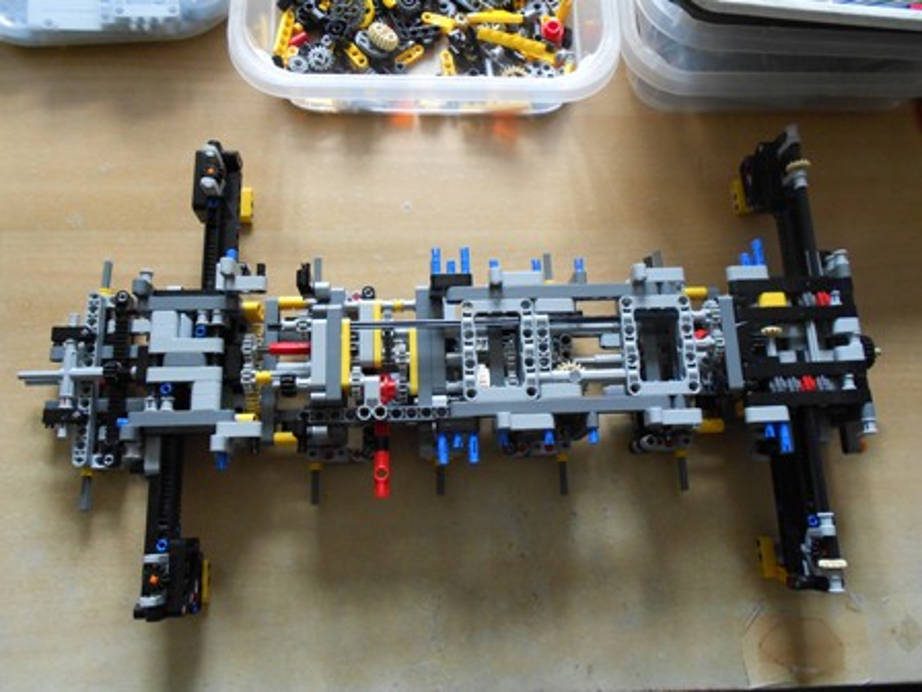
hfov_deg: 67.3
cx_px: 461
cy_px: 346
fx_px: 693
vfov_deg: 53.1
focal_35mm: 26
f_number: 3.2
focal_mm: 4.6
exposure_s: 1/30
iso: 250
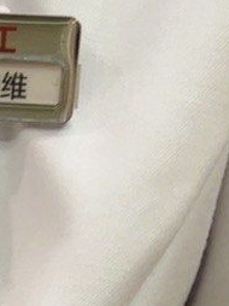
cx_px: -262
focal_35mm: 335
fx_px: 2960
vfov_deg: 5.9
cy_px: 457
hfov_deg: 4.4
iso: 64
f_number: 1.5
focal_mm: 5.7
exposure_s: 1/50
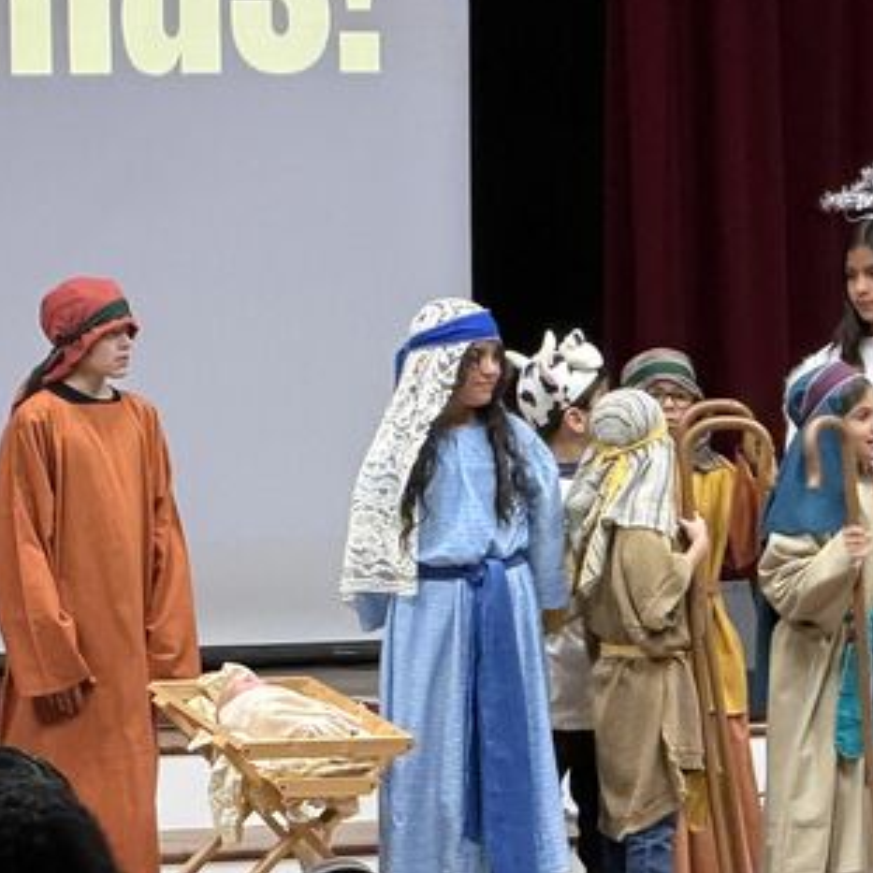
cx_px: 422
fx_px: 8474
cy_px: 407
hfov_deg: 5.9
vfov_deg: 5.9
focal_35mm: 297
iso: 640
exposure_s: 1/40
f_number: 2.8
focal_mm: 16.89
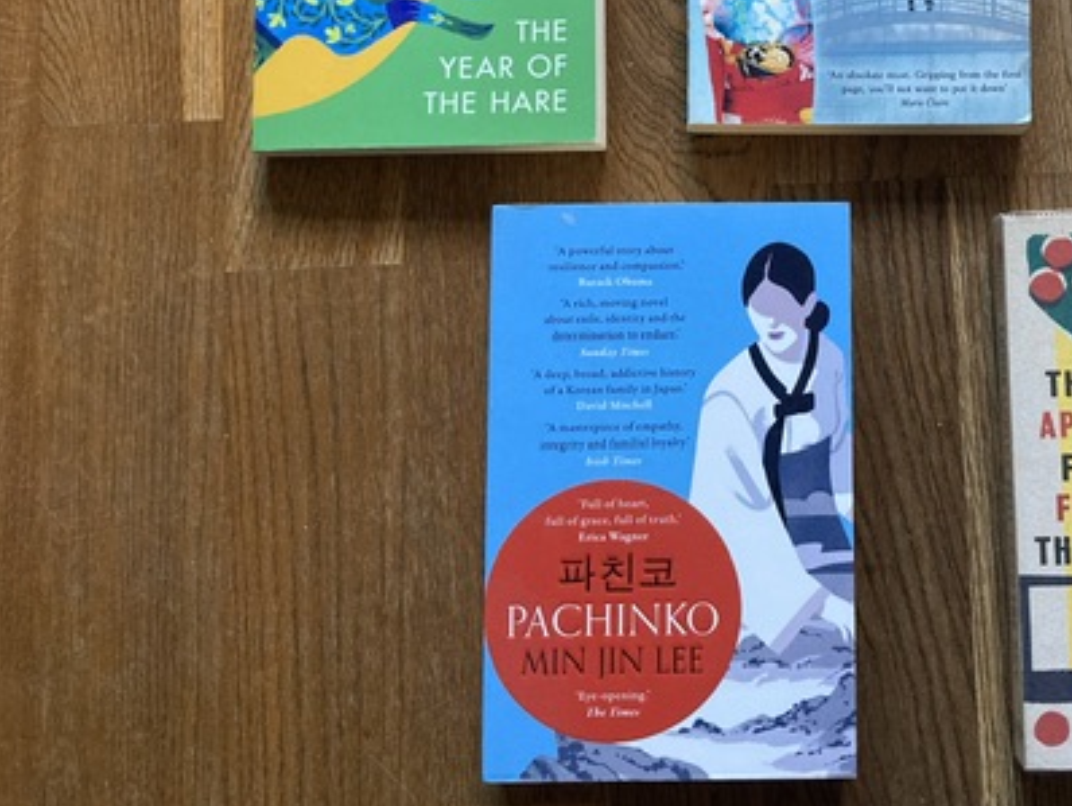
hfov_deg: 40.5
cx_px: 838
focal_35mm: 45
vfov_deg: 31.8
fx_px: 1394
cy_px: 226
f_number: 1.8
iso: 320
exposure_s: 1/59
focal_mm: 3.99
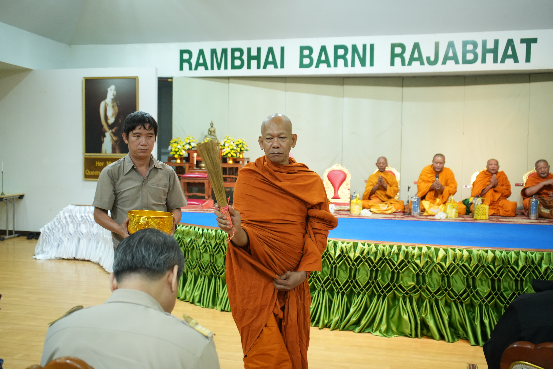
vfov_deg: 36.9
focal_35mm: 36
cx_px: 276
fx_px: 553
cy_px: 184
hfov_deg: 53.1
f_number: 4
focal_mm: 36
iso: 3200
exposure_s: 1/80
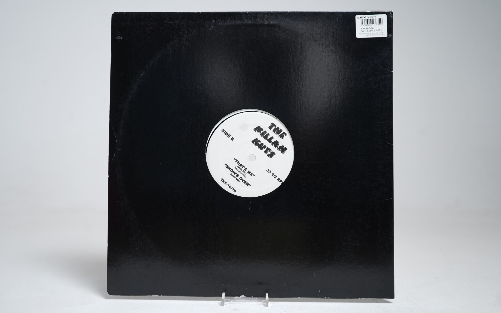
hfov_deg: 55.3
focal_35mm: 35
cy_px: 159
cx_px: 251
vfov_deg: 36.3
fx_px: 478
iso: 64
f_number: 5
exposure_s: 1/6
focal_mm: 34
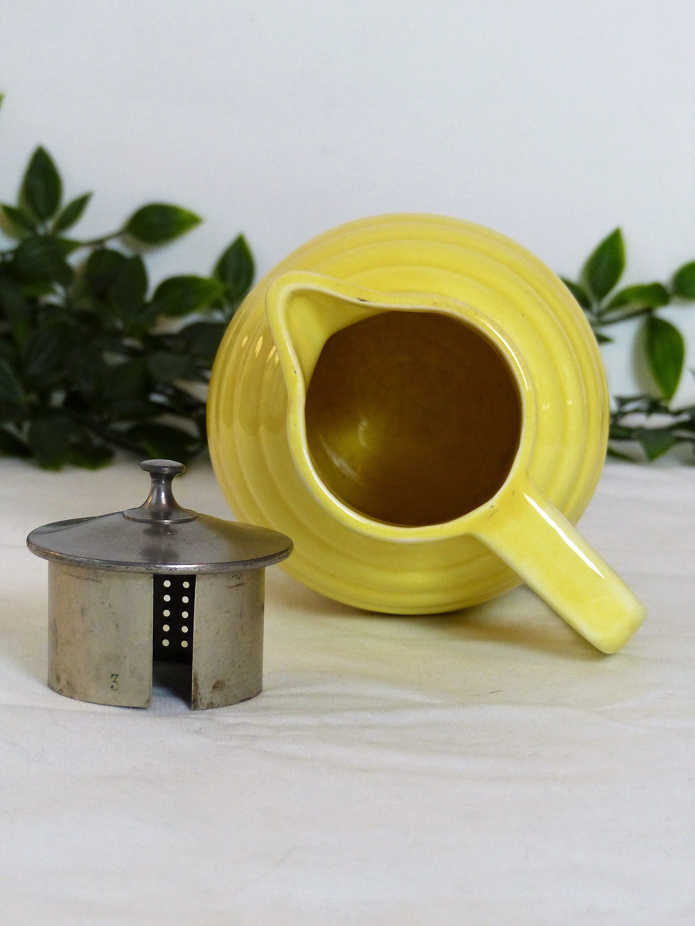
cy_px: 463
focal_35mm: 162
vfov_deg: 12.2
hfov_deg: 9.2
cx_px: 348
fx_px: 4337
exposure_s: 1/60
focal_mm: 26.5
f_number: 2.8
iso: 400
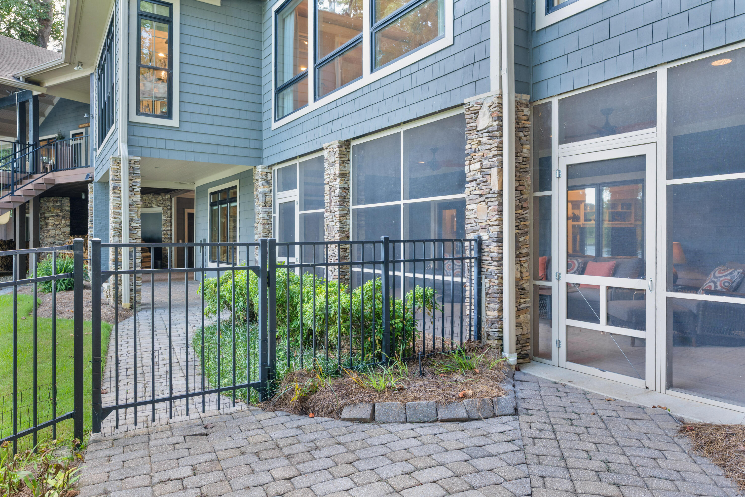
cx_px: 372
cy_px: 248
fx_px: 476
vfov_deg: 55.1
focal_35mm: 23
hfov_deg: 76.1
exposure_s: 1/15
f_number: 7.1
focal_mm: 23
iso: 320
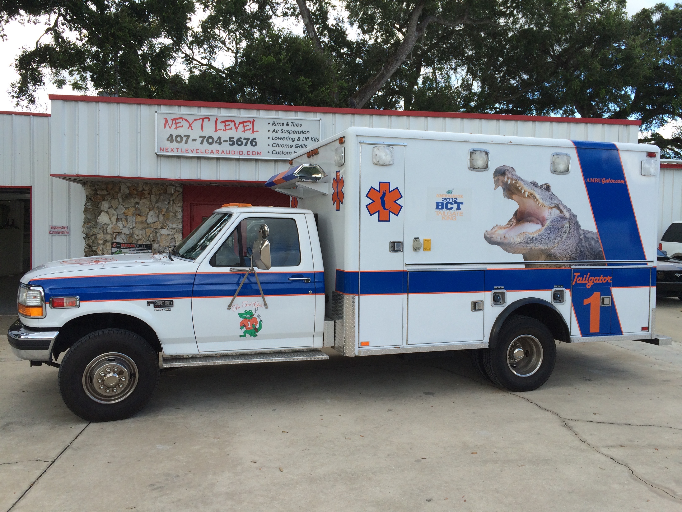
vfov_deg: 48.2
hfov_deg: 61.7
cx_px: 341
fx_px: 571
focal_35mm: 29
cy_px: 256
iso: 32
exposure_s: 1/500
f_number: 2.2
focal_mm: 4.15
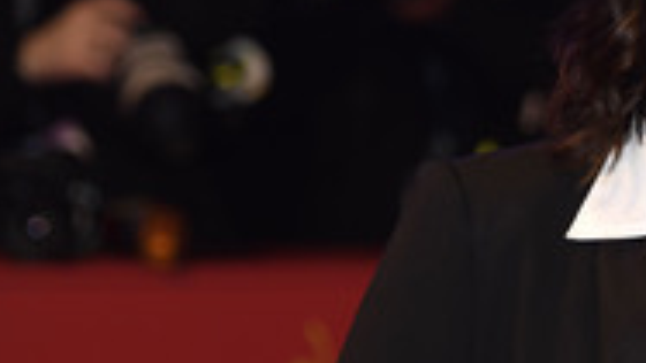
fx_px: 4315
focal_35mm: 252
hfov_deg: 8.5
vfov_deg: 4.8
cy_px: 252
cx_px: 751
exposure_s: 1/640
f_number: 3.5
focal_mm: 100
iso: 800
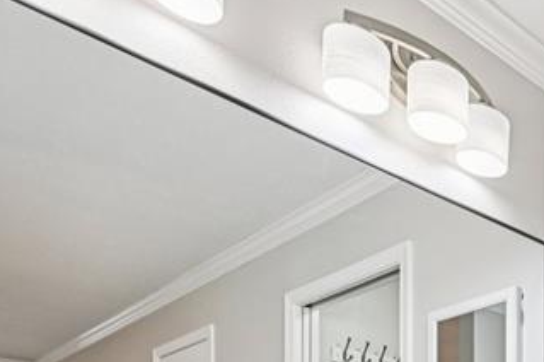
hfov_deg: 41.8
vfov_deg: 24.4
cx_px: 431
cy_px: 516
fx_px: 679
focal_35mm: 45
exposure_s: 1/8
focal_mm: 14
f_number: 11
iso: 400
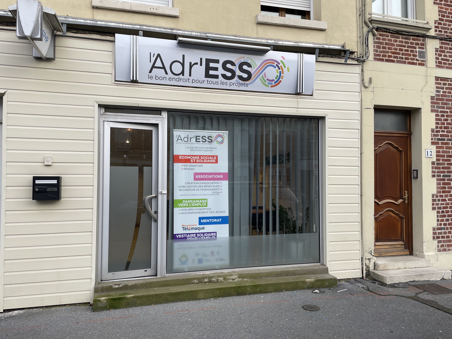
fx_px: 353
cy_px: 170
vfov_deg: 51.4
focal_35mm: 27
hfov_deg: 65.3
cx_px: 219
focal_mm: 4.2
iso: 40
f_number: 1.6
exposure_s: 1/170
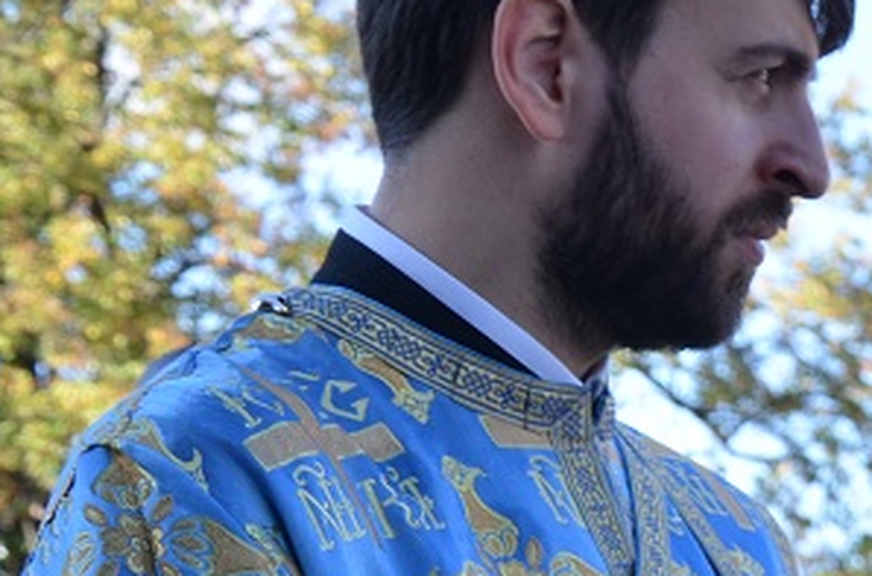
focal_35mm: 193
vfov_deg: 7.0
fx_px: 4662
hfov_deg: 10.0
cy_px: 617
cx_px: 1700
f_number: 5
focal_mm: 32
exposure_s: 1/250
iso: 250
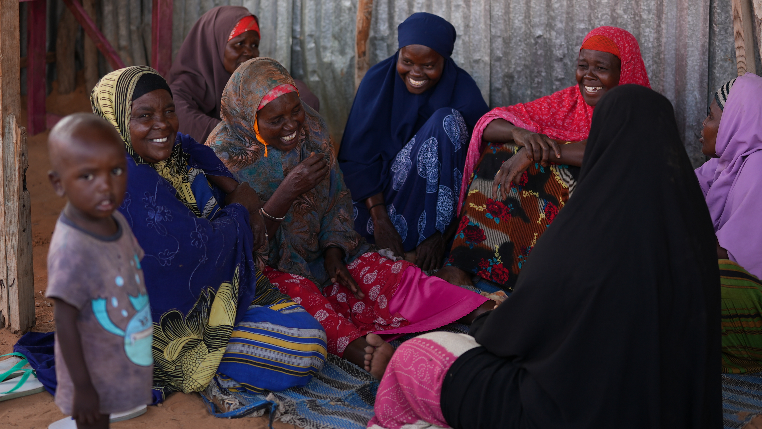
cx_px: 379
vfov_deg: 16.3
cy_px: 181
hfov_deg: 28.6
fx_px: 1495
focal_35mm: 74
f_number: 2.8
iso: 200
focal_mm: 70
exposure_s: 1/250
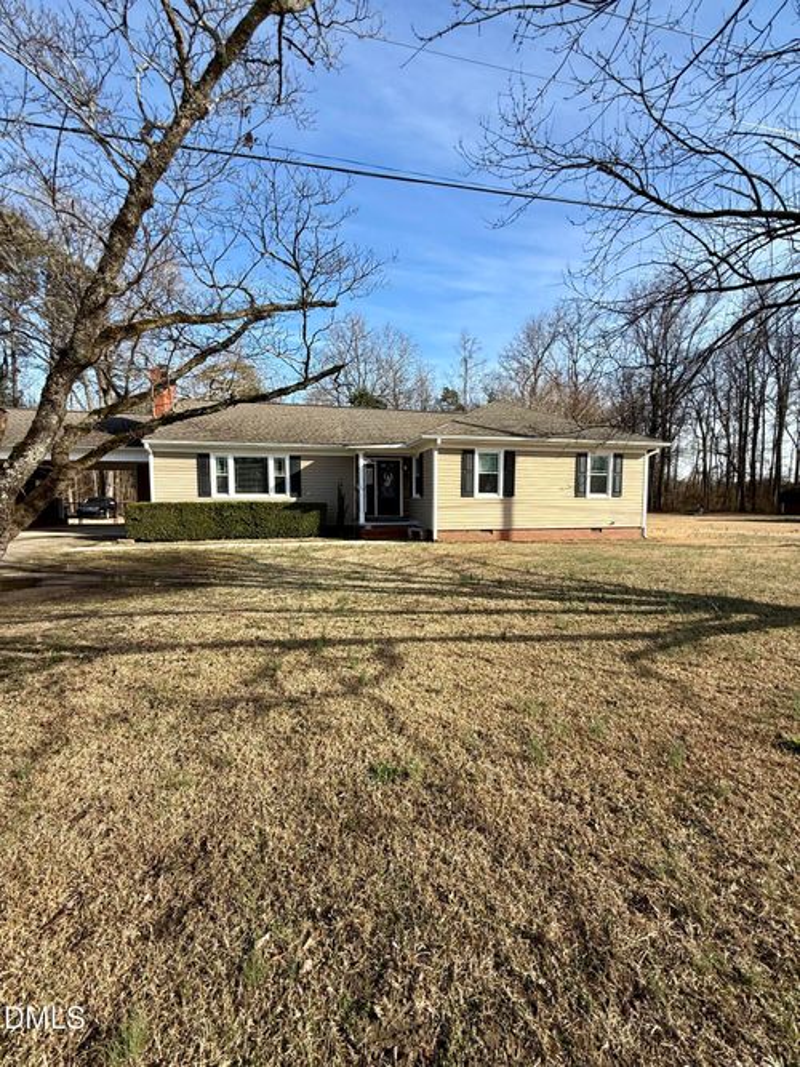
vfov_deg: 102.1
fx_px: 432
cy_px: 534
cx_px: 400
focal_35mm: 14
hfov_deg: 85.7
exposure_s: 1/1033
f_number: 2.2
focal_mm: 2.22
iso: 50
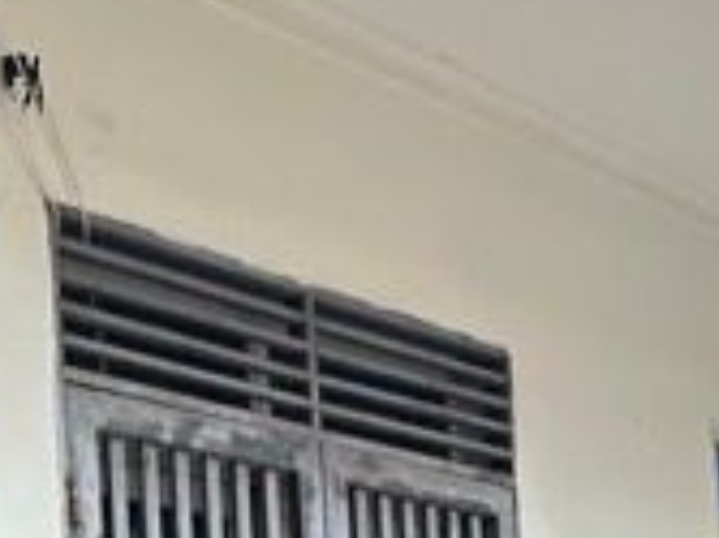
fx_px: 1785
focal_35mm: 86
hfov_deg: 22.0
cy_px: 831
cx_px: 9
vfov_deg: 15.6
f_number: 2.2
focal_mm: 2.22
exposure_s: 1/71
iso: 320
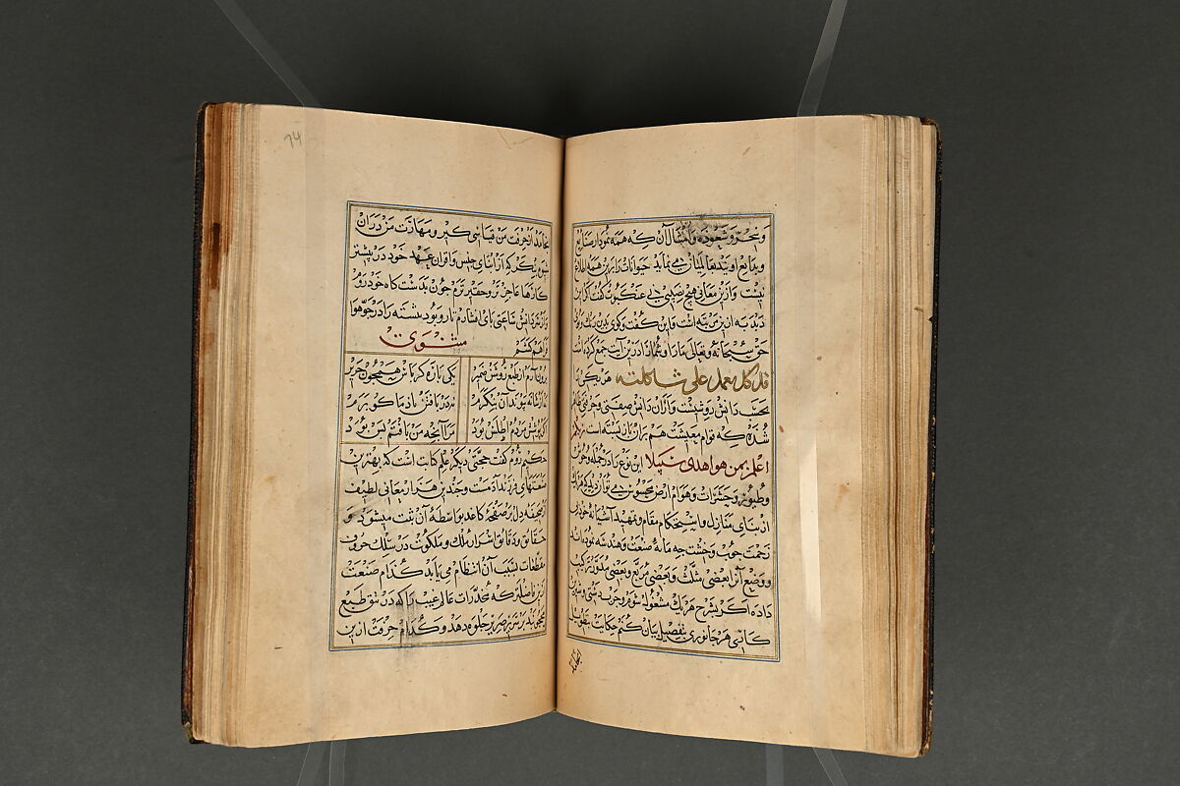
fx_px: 1868
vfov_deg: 23.8
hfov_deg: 35.1
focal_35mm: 57
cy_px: 393
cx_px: 590
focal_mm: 57
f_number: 13
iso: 250
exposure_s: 1/30
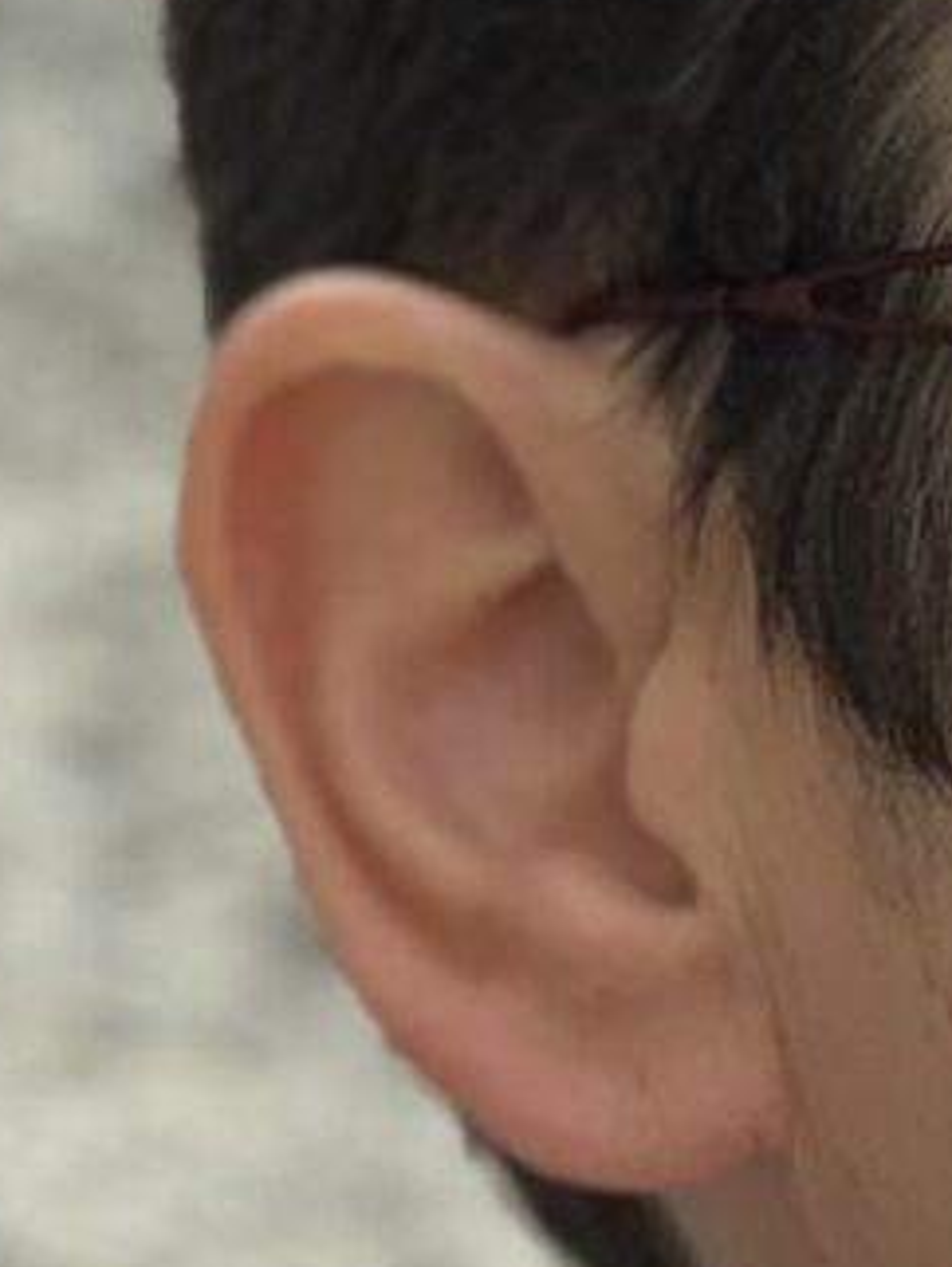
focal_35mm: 413
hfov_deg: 3.5
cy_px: 1011
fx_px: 15124
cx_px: 3151
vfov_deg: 4.8
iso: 16
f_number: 2.4
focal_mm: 6
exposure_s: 1/639
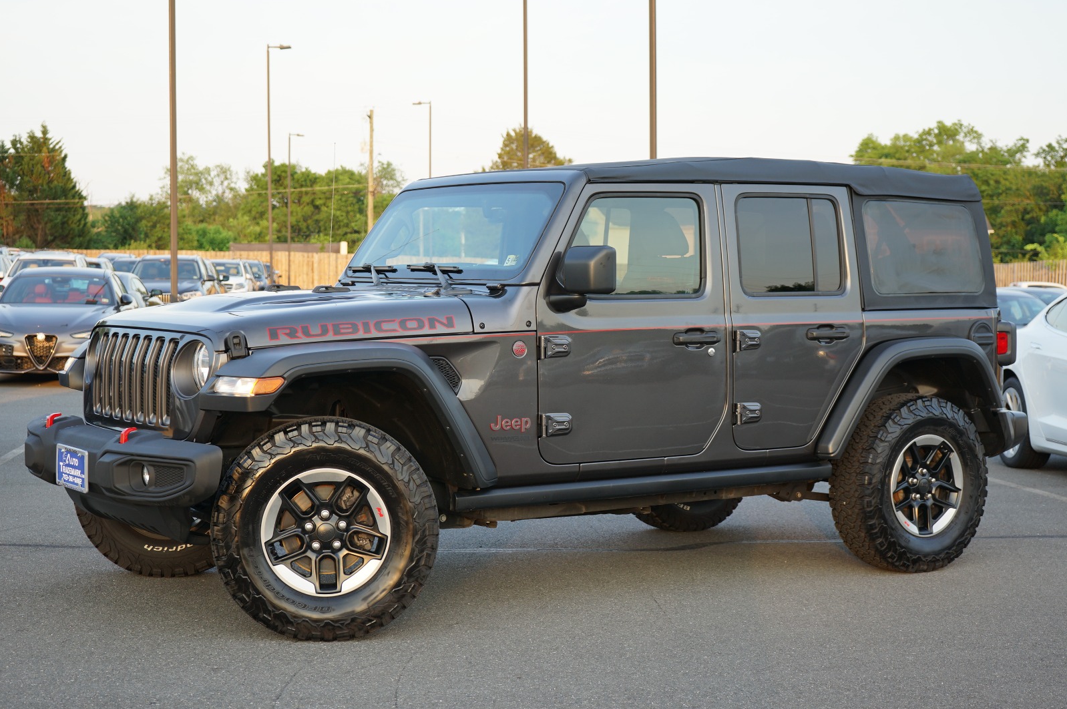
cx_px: 527
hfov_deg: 33.4
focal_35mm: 60
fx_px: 1776
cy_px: 358
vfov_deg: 22.6
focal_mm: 59
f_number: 5.6
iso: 100
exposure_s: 1/60
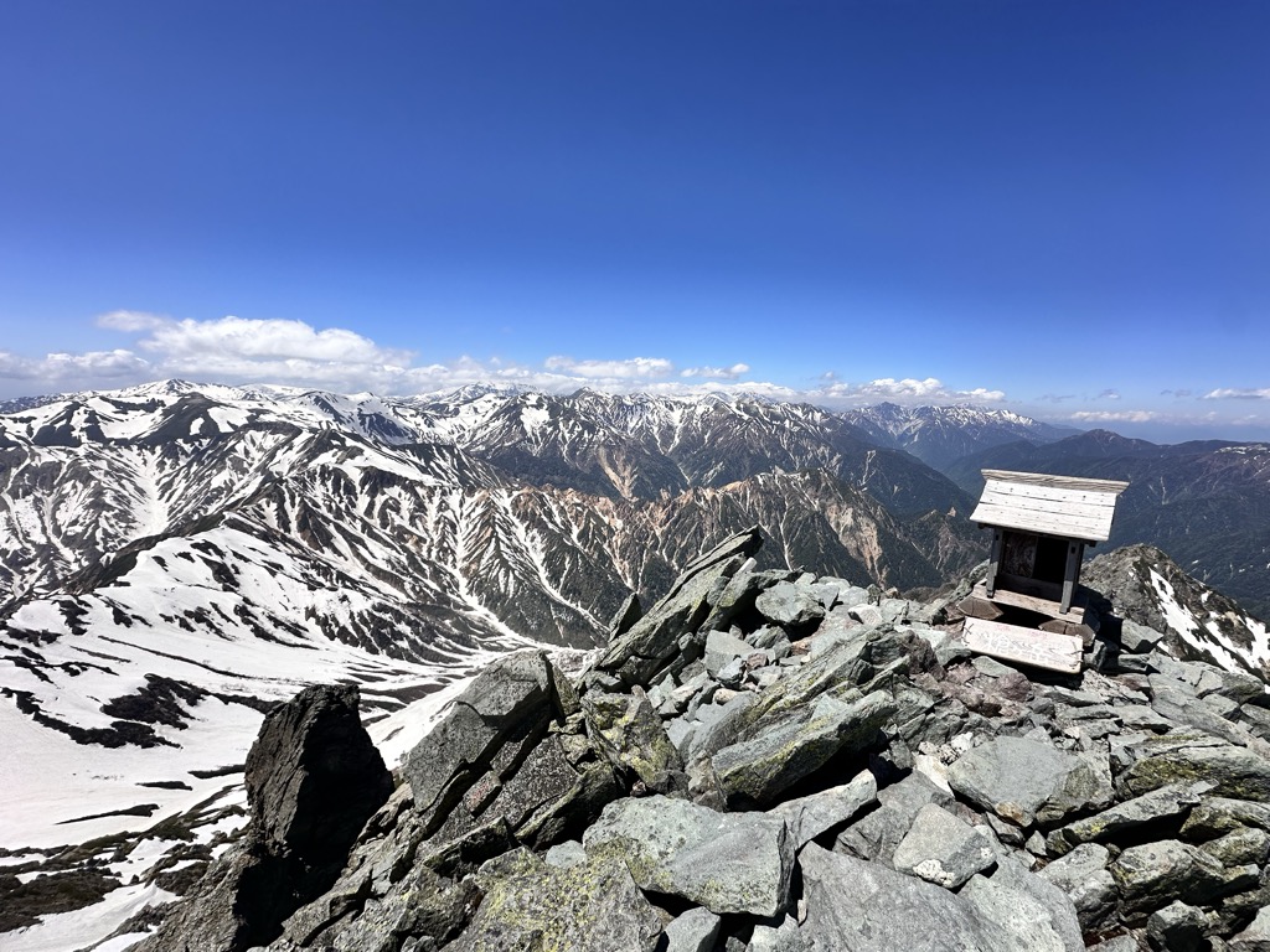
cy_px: 476
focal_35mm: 14
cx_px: 635
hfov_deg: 102.1
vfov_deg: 85.7
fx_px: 514
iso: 50
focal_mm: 2.22
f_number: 2.2
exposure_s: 1/3861
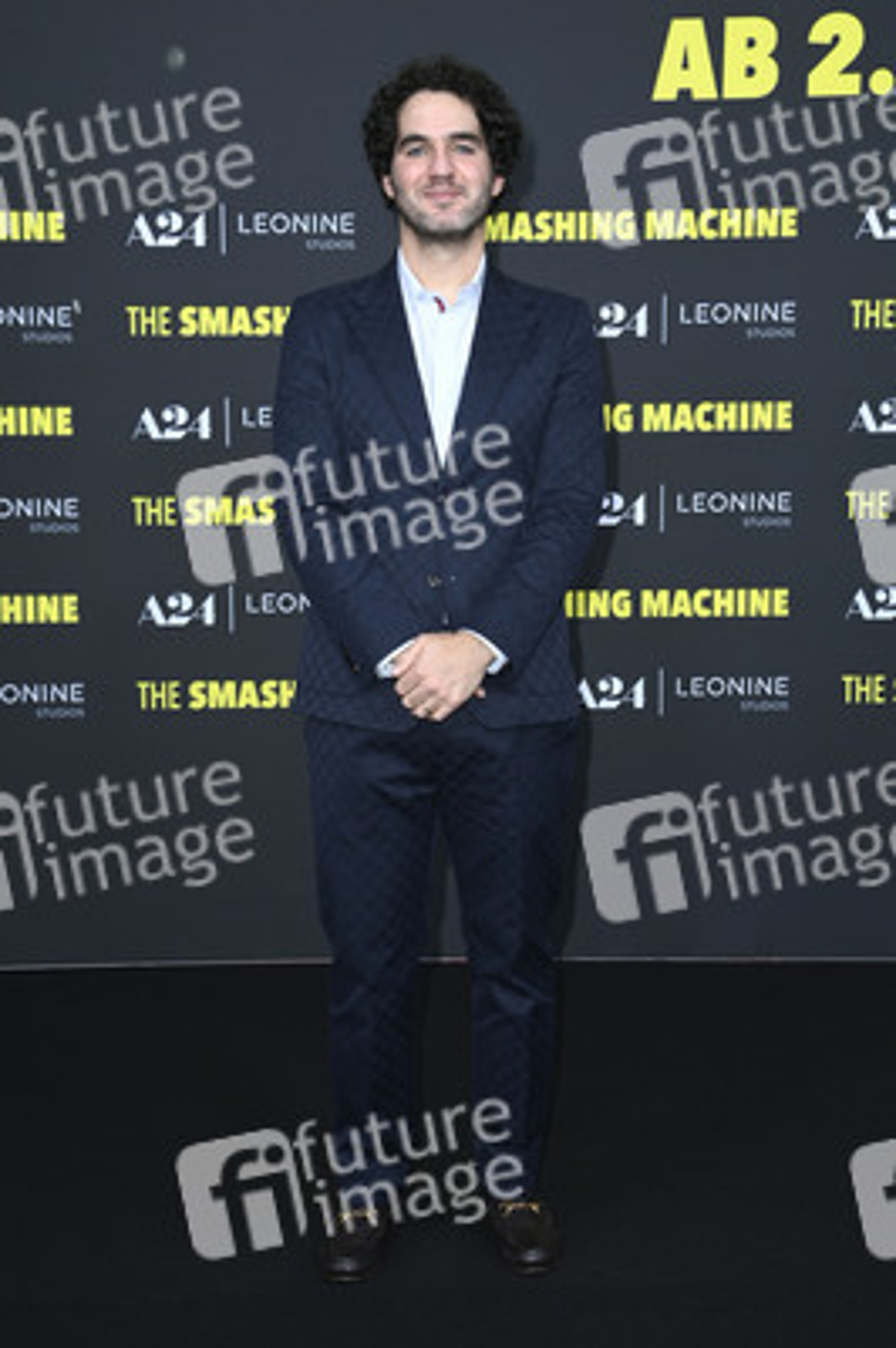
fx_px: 2319
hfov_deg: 21.9
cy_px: 674
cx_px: 448
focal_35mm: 62
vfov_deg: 32.4
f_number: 5.6
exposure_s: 1/250
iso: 800
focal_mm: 62
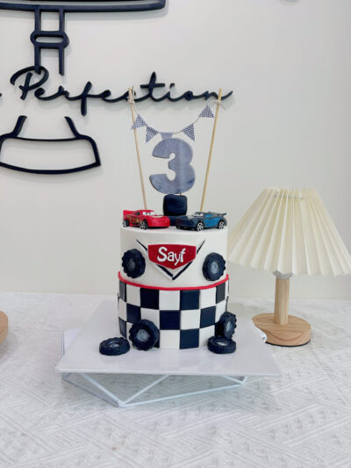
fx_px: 351
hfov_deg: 53.1
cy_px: 234
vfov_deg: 67.3
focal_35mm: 26
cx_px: 176
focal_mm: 5.1
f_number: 1.6
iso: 64
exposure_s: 1/100
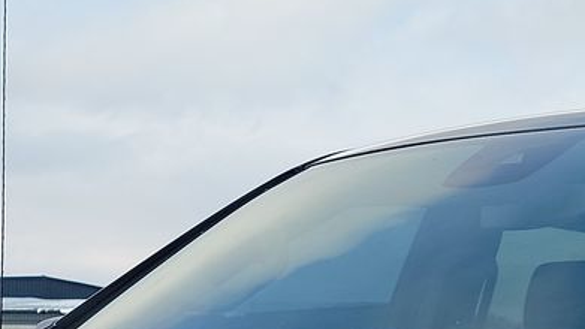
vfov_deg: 10.7
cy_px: 555
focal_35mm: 107
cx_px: 325
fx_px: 1660
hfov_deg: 20.0
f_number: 1.8
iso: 50
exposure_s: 1/502
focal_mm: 6.7
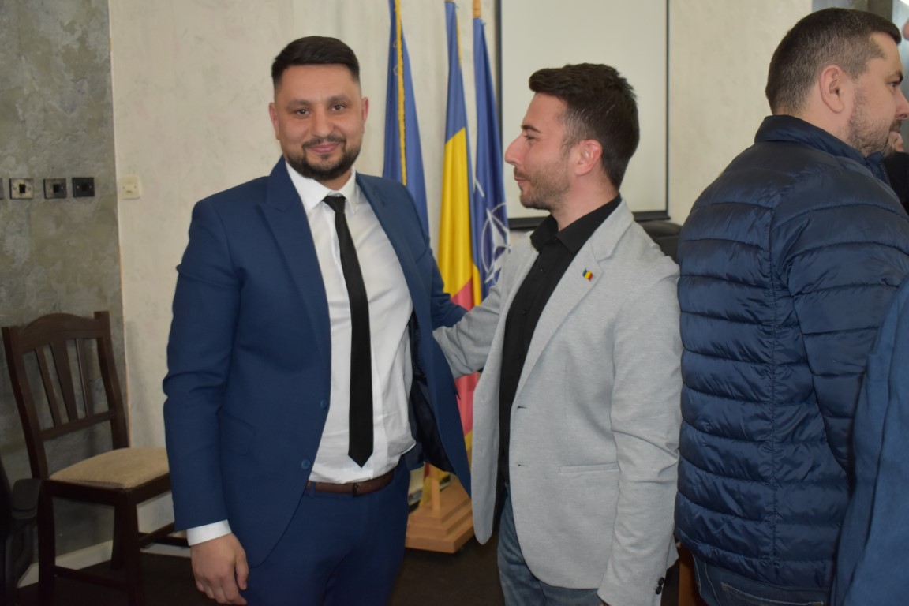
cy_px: 303
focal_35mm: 39
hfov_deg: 49.6
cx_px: 454
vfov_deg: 34.2
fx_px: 985
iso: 1100
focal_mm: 26
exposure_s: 1/60
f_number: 4
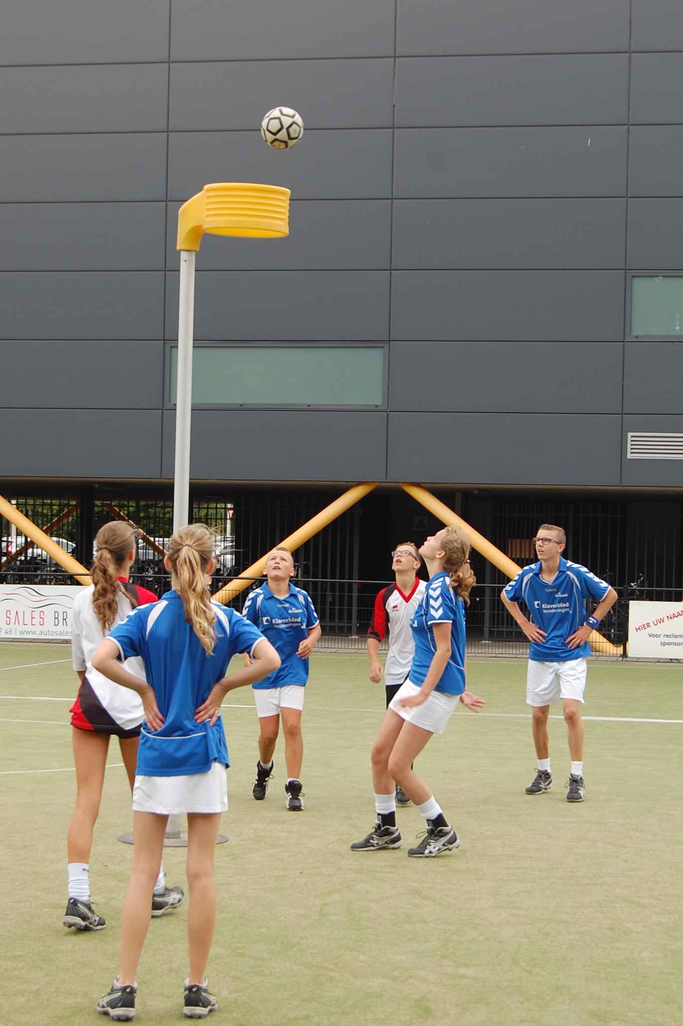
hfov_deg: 23.7
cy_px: 513
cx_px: 342
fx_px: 1625
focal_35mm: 57
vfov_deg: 35.1
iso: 200
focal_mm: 38
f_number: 6.3
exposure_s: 1/160
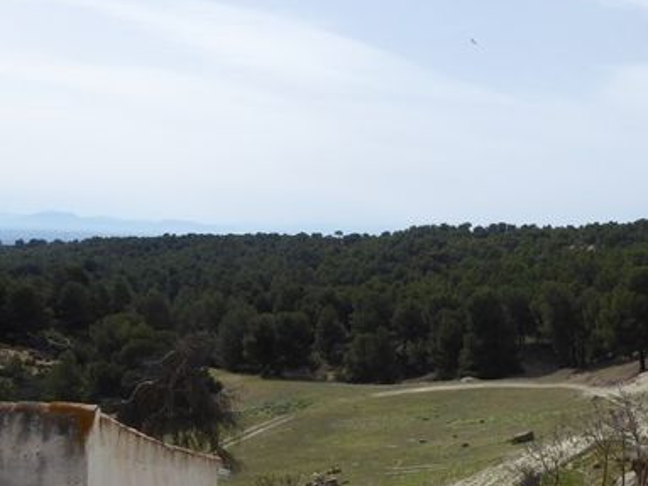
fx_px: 861
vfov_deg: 31.4
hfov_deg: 40.1
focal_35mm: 46
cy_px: 296
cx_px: 488
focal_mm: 4.3
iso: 80
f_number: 3.3
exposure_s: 1/1300
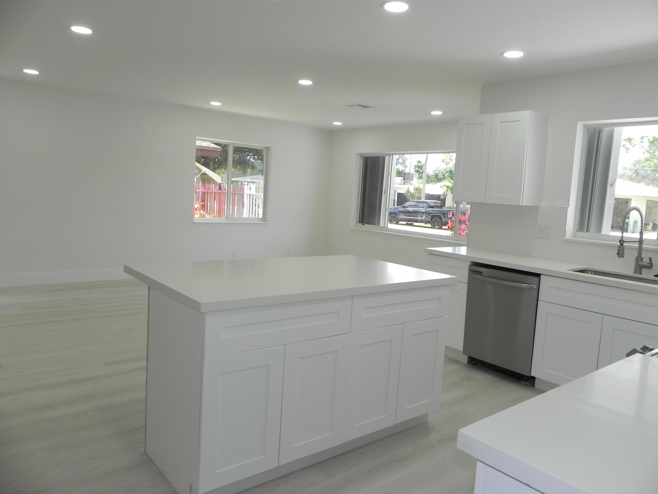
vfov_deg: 53.1
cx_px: 329
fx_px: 494
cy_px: 247
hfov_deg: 67.3
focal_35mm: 26
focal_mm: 4.6
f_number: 4
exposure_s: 1/89.7
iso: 160
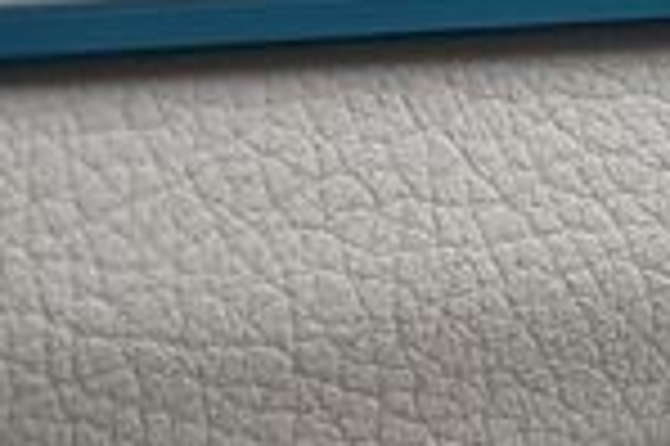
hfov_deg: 10.3
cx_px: 697
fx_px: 3681
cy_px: 694
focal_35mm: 198
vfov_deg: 6.8
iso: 800
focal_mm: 31
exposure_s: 1/160
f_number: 4.2
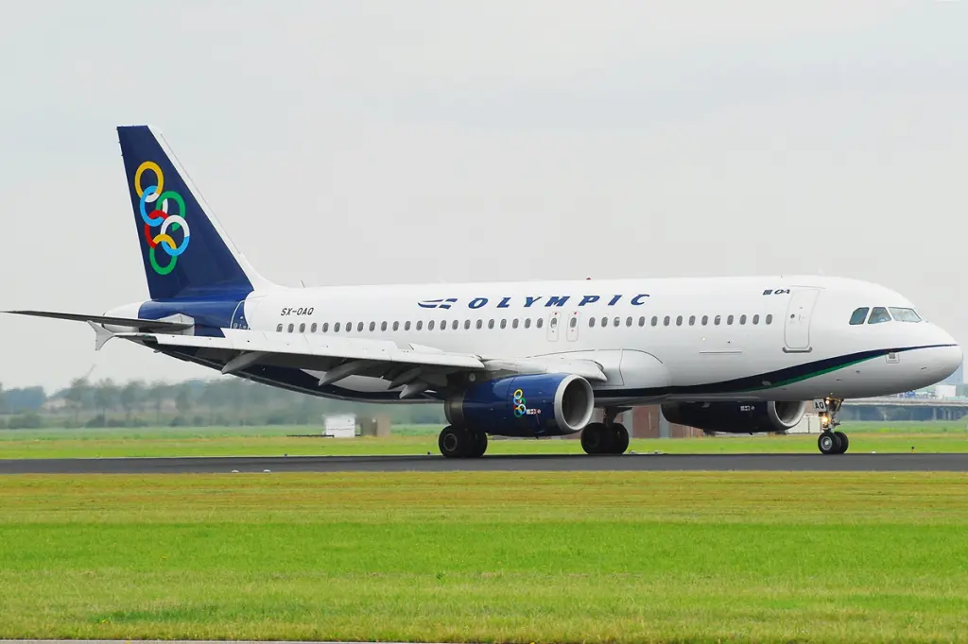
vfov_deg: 5.4
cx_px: 484
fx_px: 6854
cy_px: 322
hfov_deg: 8.1
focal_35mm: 255
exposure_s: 1/400
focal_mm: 170
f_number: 8
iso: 200
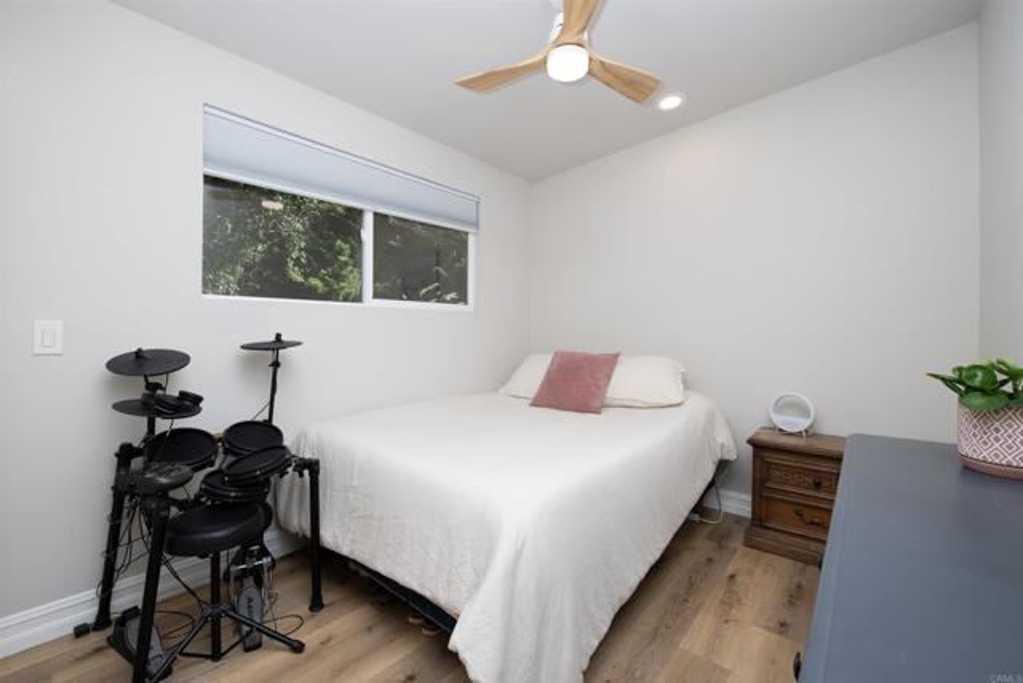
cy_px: 342
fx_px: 398
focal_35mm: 14
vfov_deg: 81.2
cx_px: 512
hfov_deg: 104.2
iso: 320
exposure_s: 1/250
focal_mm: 14
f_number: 8
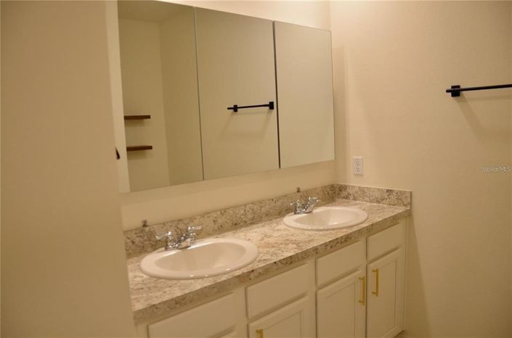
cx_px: 256
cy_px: 169
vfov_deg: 47.7
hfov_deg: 67.5
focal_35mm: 27
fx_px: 383
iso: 500
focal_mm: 18
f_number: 4
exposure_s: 1/60
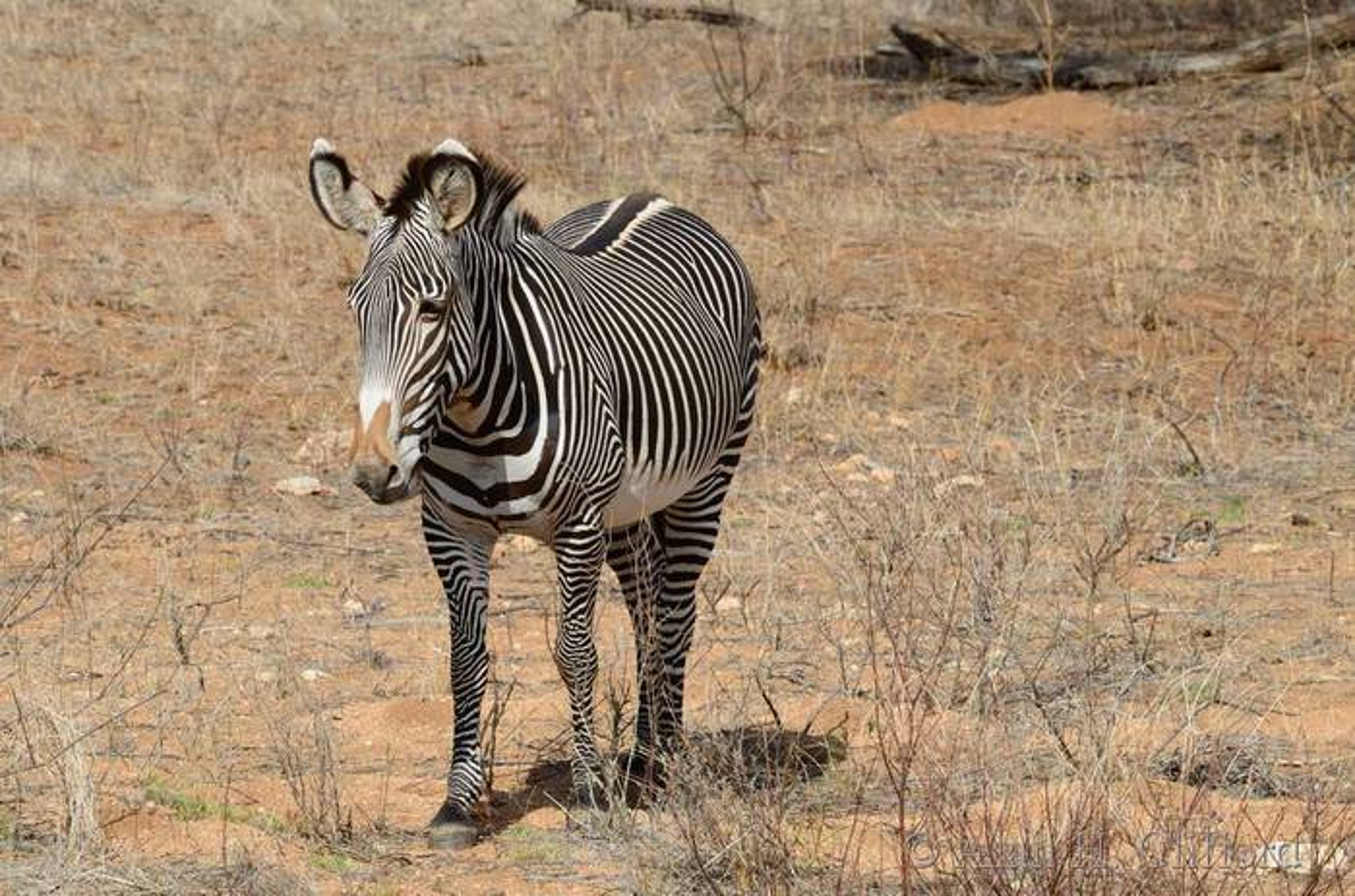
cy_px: 448
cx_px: 678
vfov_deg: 3.8
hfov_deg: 5.7
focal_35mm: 360
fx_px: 13516
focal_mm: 240
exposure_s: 1/400
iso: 200
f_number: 10
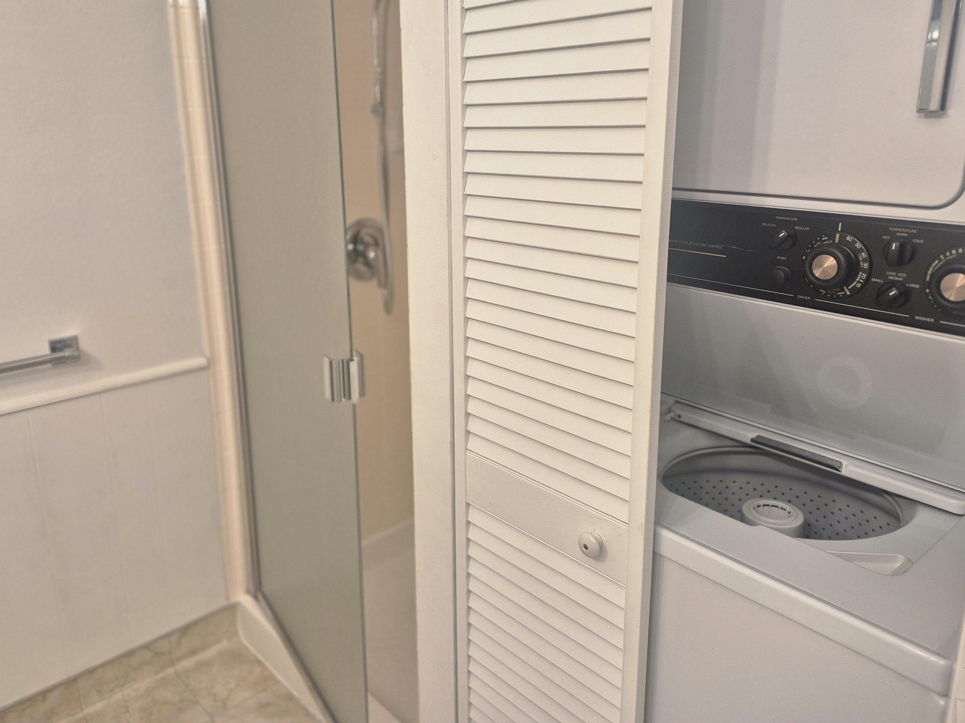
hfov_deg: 67.2
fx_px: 725
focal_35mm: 26
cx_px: 447
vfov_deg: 52.9
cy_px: 319
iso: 125
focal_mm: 5.4
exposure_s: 1/120
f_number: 1.8
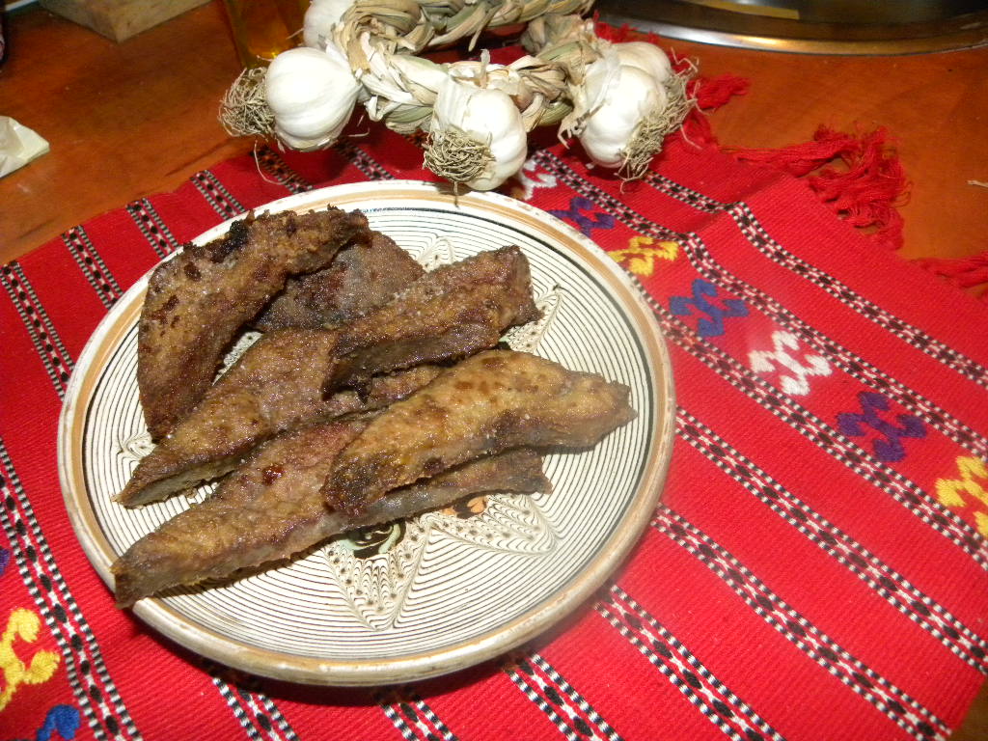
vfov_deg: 53.1
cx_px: 494
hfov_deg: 67.3
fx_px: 742
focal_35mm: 26
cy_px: 370
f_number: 2.8
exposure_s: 1/30
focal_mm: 4.6
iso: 400
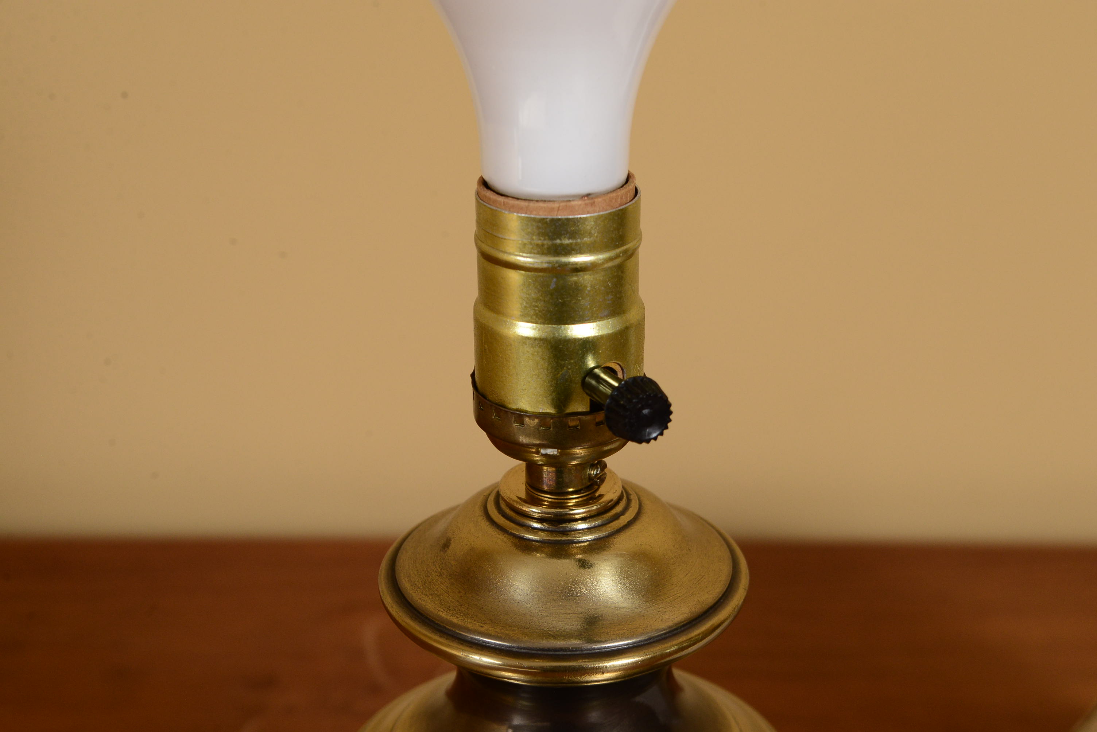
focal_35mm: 70
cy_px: 366
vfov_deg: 19.5
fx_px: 2134
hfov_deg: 28.8
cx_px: 548
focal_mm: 70
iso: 1600
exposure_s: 1/160
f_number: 10
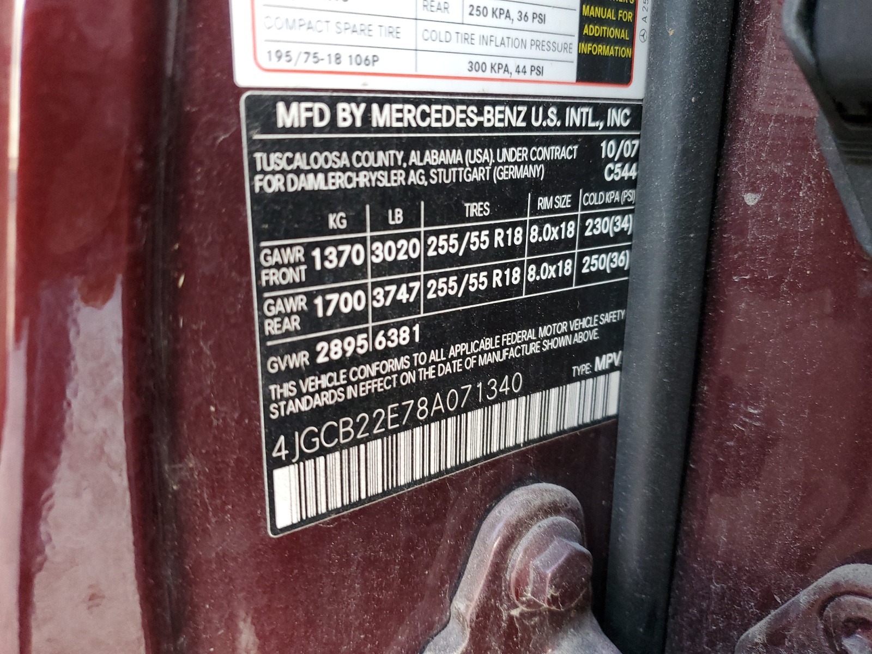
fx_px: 655
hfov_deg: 67.3
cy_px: 327
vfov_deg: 53.1
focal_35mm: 26
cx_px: 436
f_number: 1.5
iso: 149
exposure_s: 1/60.2
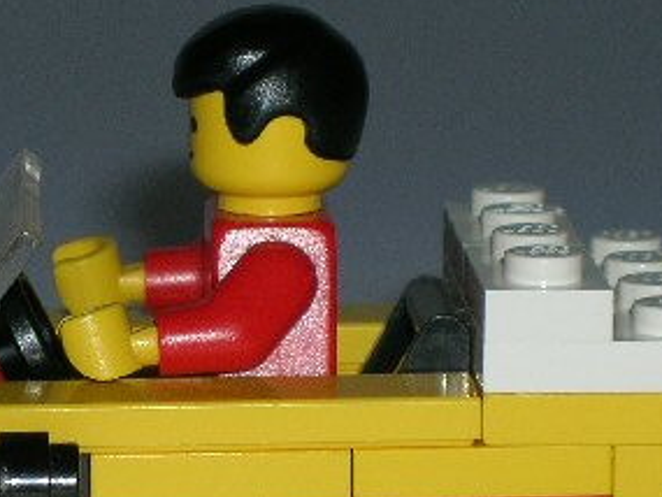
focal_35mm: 278
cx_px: 188
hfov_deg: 7.1
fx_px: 5319
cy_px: 454
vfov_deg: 5.3
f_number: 4.9
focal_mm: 17.1
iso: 50
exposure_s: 1/60.1
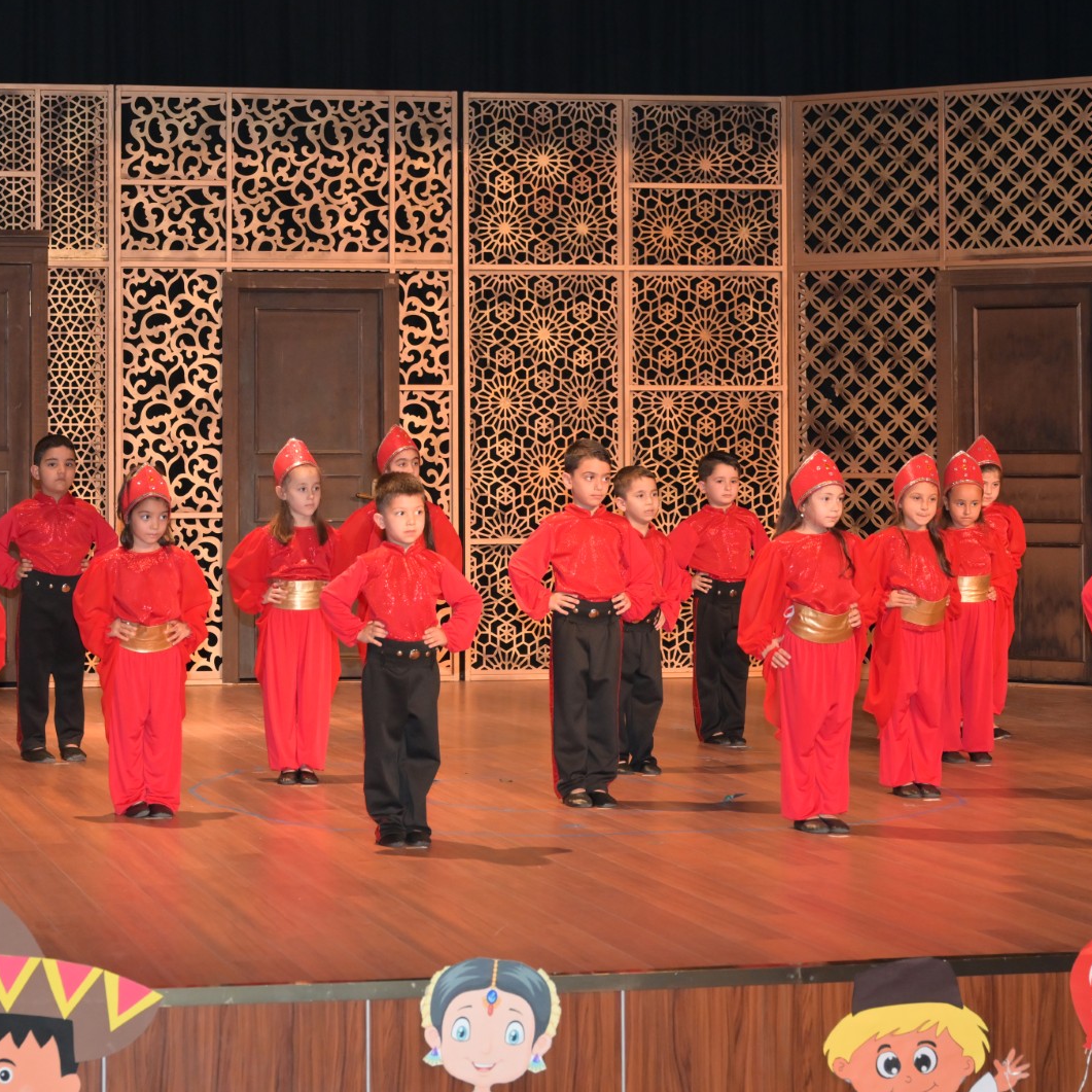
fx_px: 2177
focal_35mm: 61
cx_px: 410
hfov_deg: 28.1
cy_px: 544
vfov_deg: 28.2
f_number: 4.5
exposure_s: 1/160
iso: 1000
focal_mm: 47
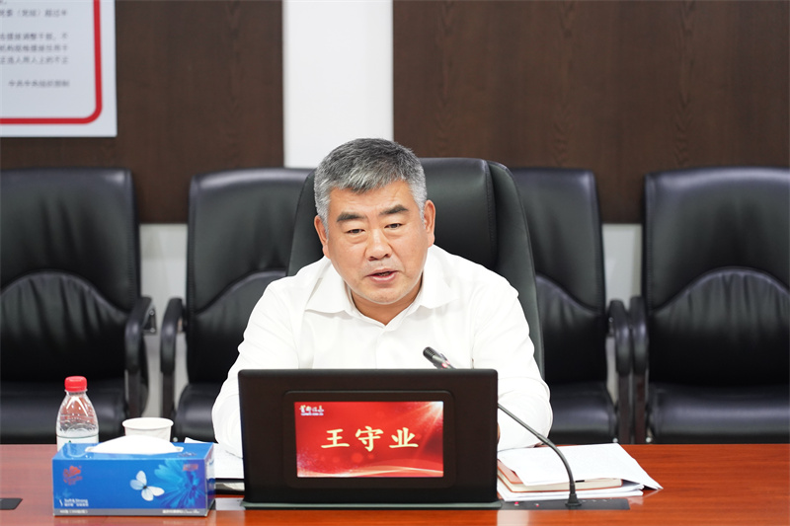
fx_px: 2304
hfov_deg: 19.5
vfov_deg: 13.0
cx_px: 395
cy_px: 263
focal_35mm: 105
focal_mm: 105
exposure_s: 1/100
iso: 3200
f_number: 4
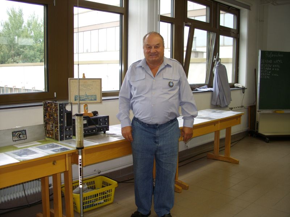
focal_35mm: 38
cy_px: 108
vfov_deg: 37.7
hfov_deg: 49.0
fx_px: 318
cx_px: 145
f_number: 2.8
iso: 50
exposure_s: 1/30
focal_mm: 7.8
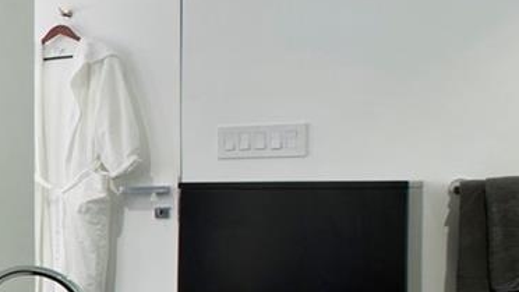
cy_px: 198
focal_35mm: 63
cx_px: -586
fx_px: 867
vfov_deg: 19.0
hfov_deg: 17.8
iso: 200
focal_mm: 14
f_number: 10
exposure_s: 1/8
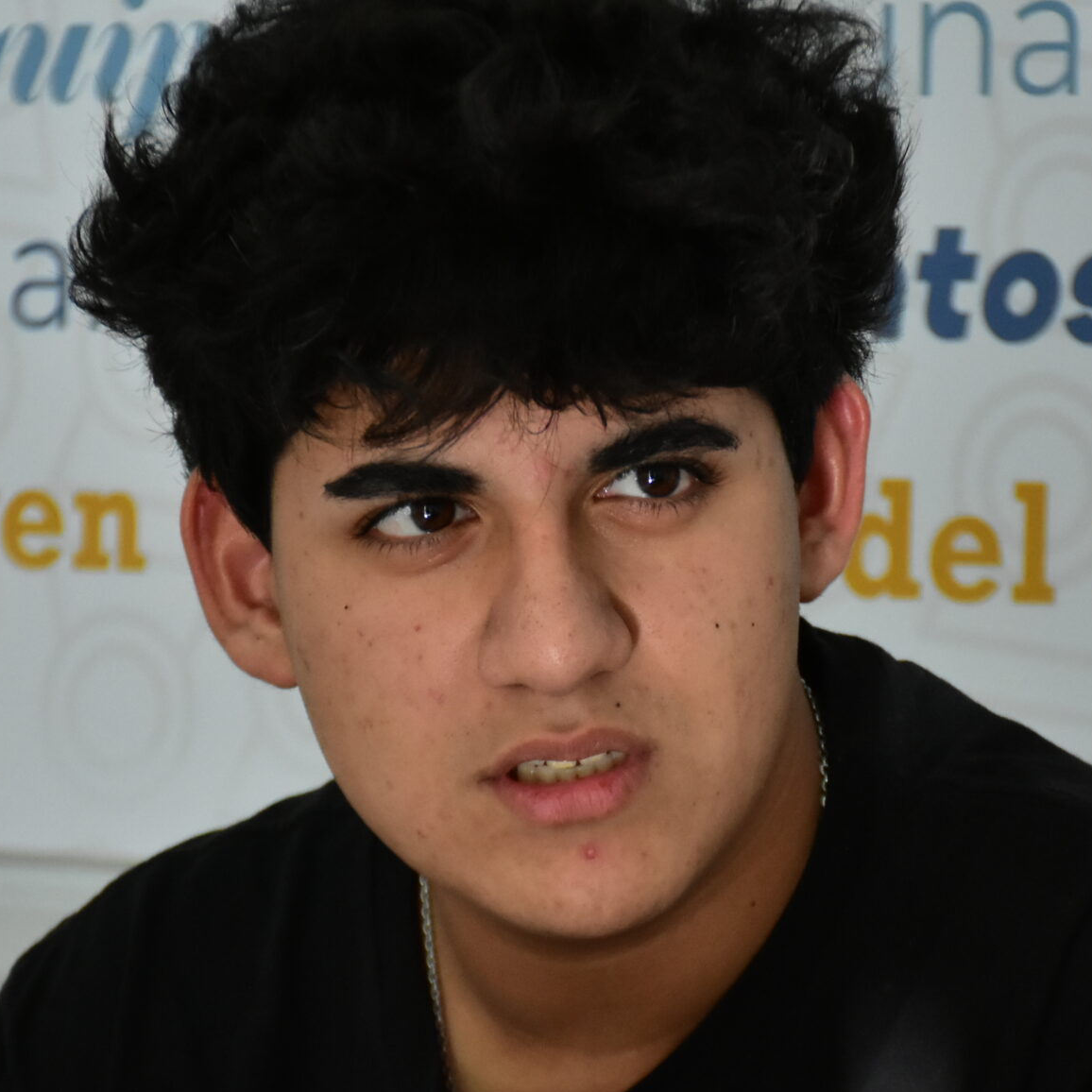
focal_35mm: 240
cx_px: 577
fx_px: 8564
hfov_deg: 7.3
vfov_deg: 7.3
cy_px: 625
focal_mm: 85
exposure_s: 1/250
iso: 2500
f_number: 5.6
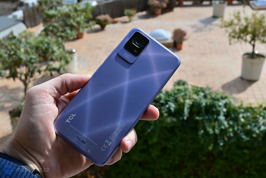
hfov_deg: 47.2
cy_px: 89
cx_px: 133
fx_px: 305
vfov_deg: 32.4
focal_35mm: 41
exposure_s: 1/250
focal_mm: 27.5
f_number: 8
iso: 100
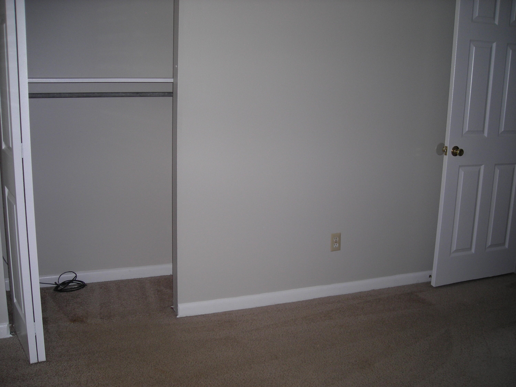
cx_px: 258
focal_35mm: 38
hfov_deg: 49.0
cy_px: 194
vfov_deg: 37.7
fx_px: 566
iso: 87
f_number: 3.2
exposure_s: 1/60
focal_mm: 6.3
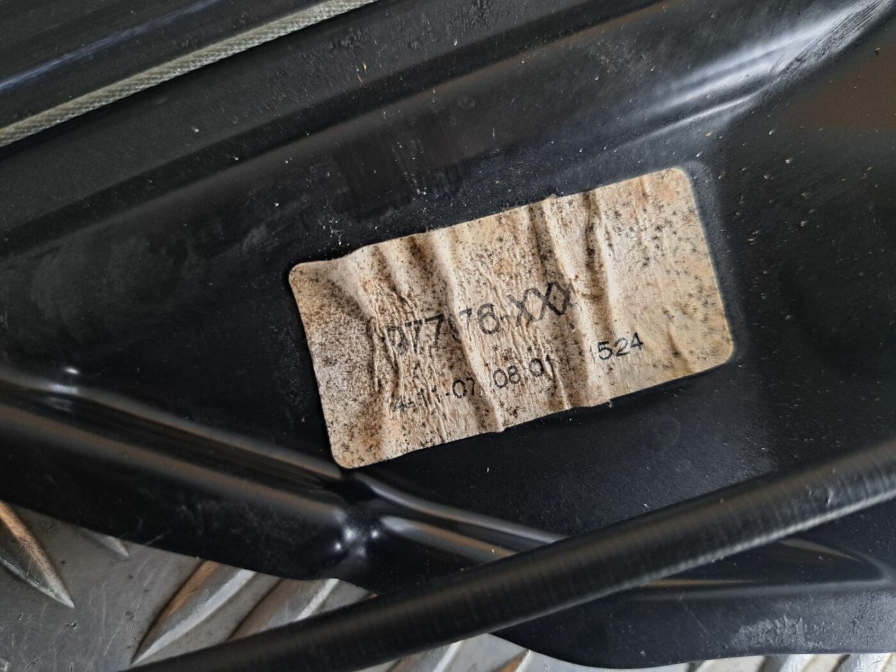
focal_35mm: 24
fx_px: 621
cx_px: 448
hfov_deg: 71.6
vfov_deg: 56.8
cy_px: 336
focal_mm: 5.23
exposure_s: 1/60
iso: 320
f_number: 1.8
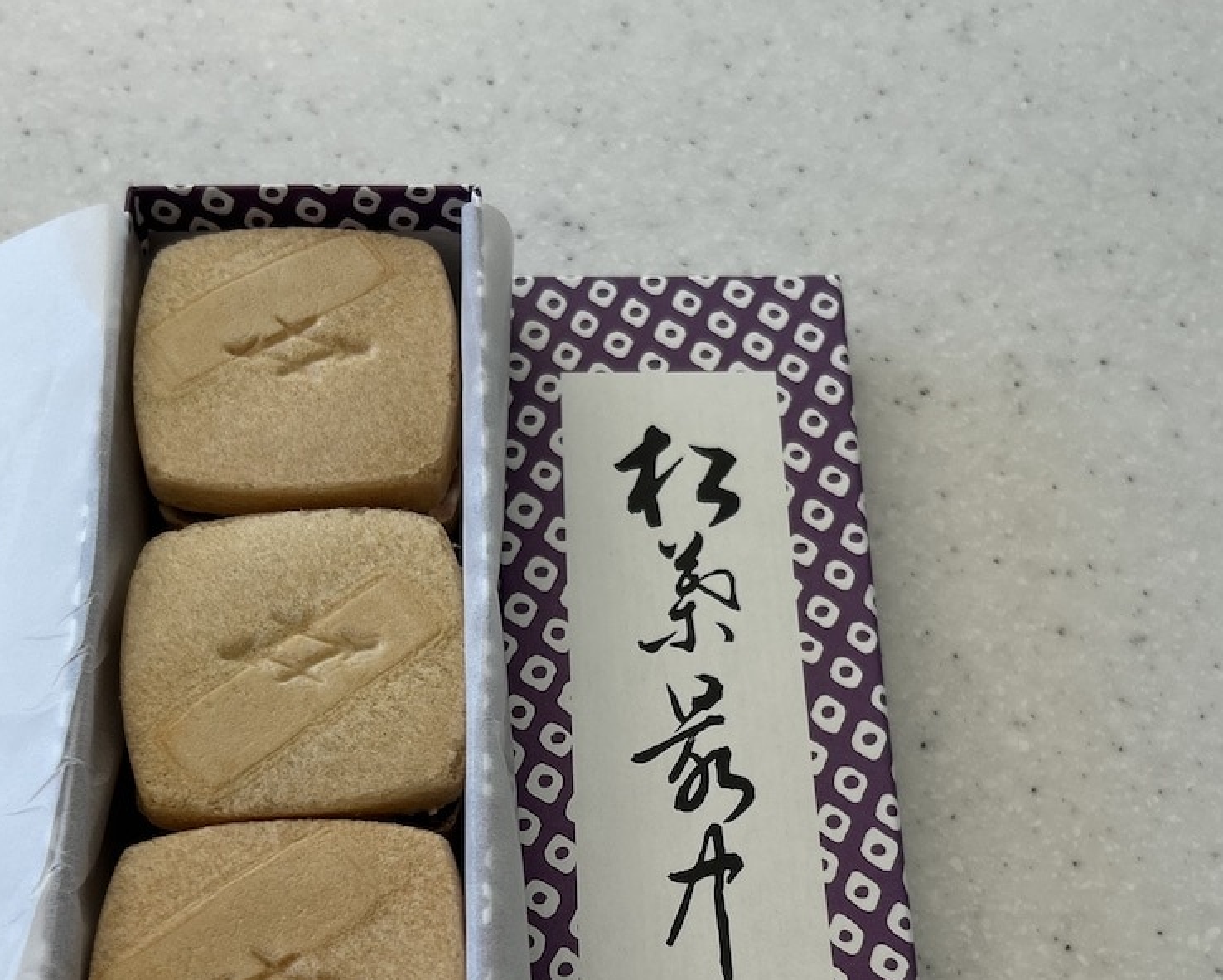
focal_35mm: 44
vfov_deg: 33.5
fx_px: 1593
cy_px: 736
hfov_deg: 42.0
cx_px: 563
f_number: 1.5
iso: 40
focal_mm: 5.7
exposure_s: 1/293
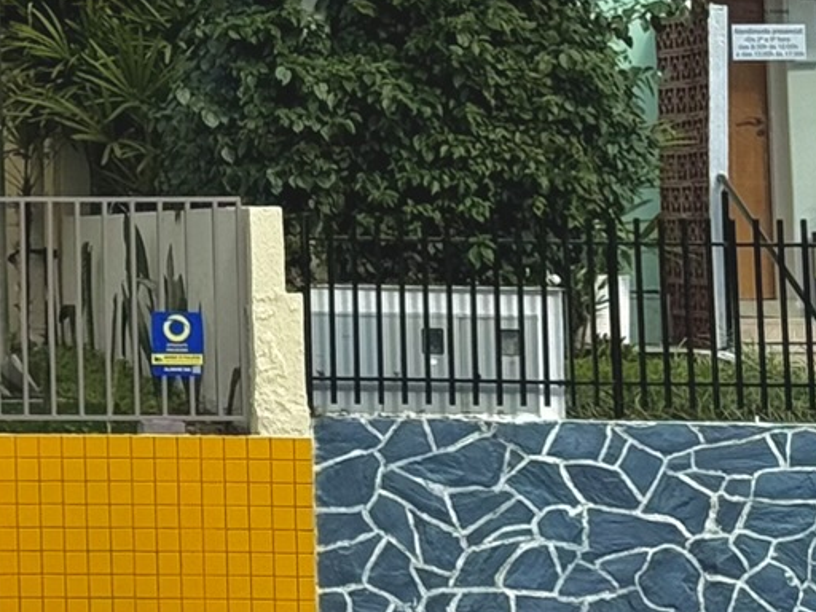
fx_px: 4526
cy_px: -186
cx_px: -794
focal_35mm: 192
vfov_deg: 7.6
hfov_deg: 9.6
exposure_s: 1/4587
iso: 64
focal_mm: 6.76
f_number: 1.78
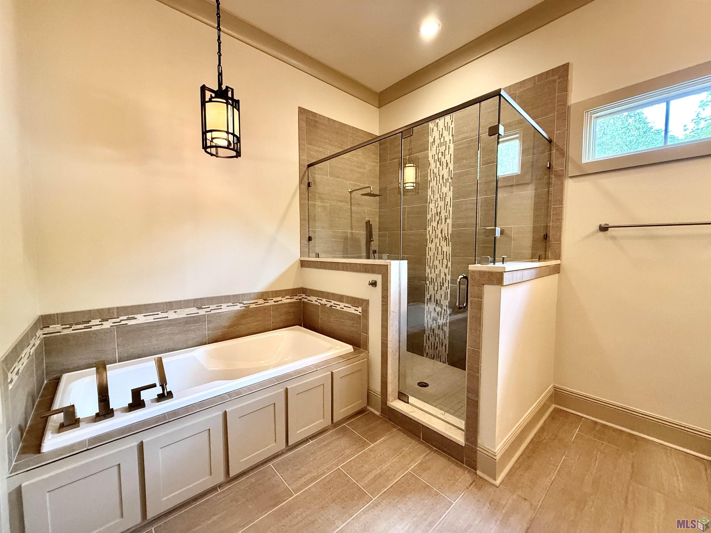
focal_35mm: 14
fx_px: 288
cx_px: 356
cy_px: 266
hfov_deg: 102.1
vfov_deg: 85.7
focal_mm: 2.22
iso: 500
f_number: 2.2
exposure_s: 1/60
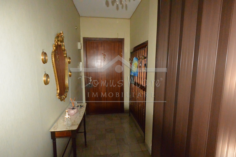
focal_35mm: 18
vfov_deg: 67.4
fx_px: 118
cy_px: 78
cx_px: 118
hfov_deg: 90.0
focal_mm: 6.7
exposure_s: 1/60
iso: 3200
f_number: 3.5
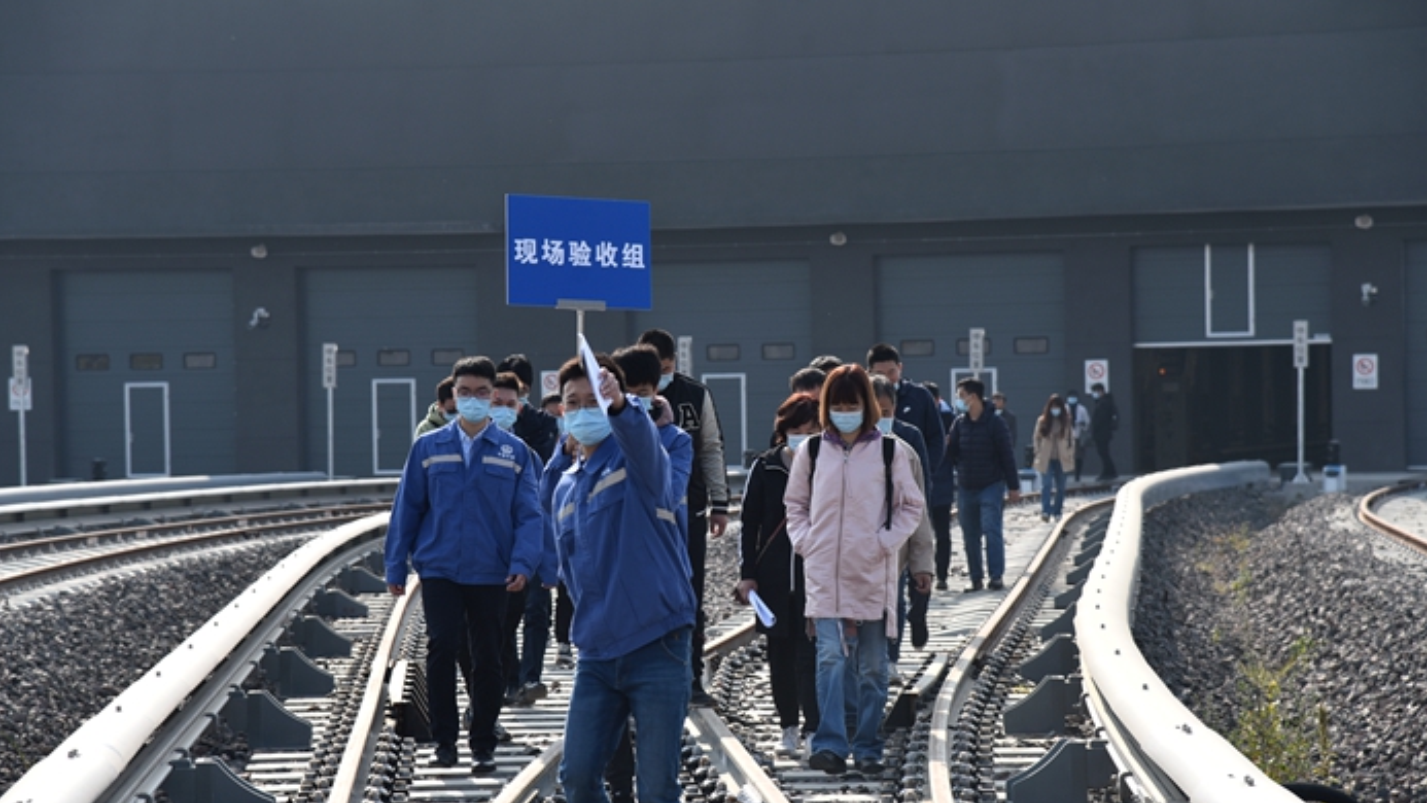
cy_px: 429
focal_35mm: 127
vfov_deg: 9.6
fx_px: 4806
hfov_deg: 16.9
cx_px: 712
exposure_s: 1/640
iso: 200
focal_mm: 120
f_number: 5.6
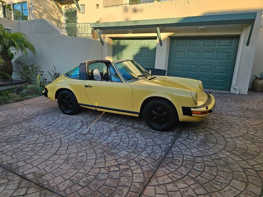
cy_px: 98
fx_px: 175
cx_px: 132
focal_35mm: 23
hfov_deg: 73.9
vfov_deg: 58.9
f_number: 1.7
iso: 20
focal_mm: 6.3
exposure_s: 1/443
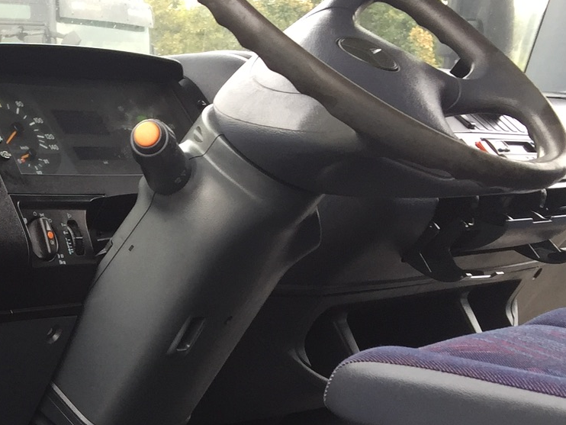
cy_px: 462
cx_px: -133
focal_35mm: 80
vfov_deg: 17.8
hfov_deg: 22.3
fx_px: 1308
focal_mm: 4.15
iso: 32
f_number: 2.2
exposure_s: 1/50
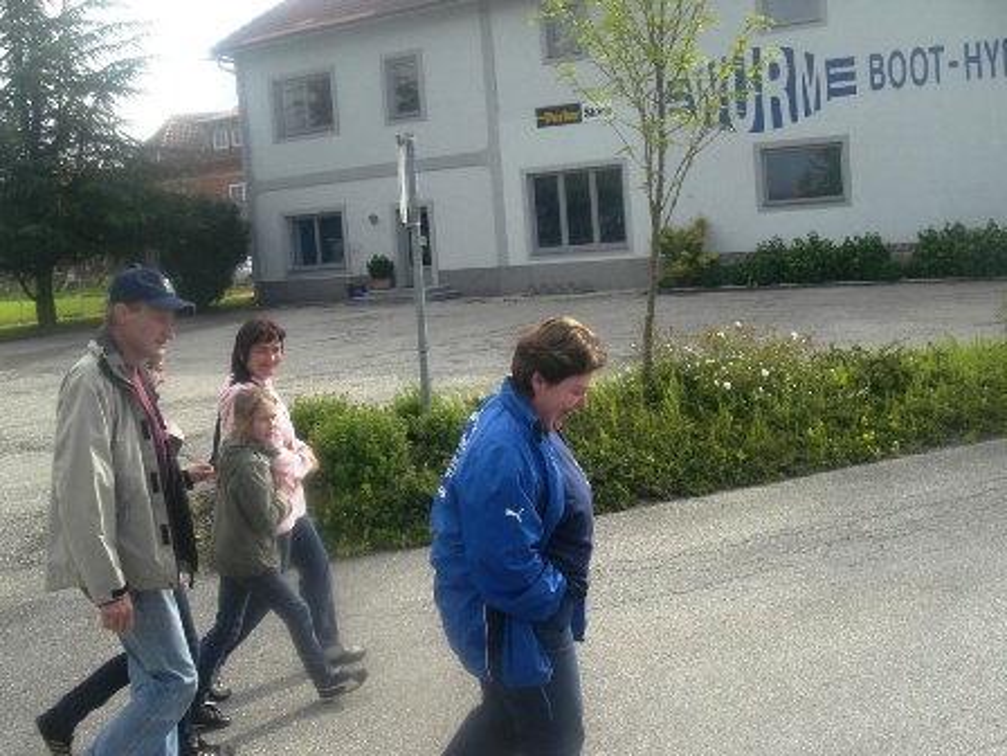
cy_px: 378
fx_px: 1105
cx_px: 504
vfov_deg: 37.7
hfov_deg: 49.0
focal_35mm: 38
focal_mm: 6.3
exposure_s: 1/320
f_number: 4.4
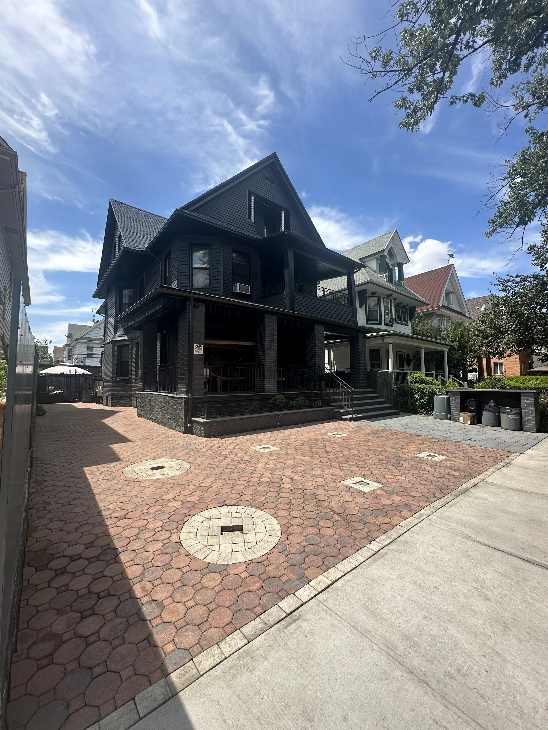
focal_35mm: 14
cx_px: 274
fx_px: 296
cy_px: 365
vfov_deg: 102.1
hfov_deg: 85.7
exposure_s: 1/1114
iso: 50
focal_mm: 2.22
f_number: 2.2
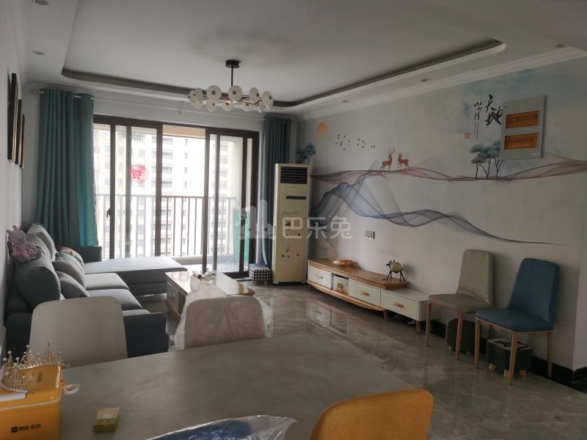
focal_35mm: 27
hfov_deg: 65.3
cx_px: 294
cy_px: 220
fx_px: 458
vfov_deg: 51.4
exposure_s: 1/100
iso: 100
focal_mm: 5.56
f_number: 1.6
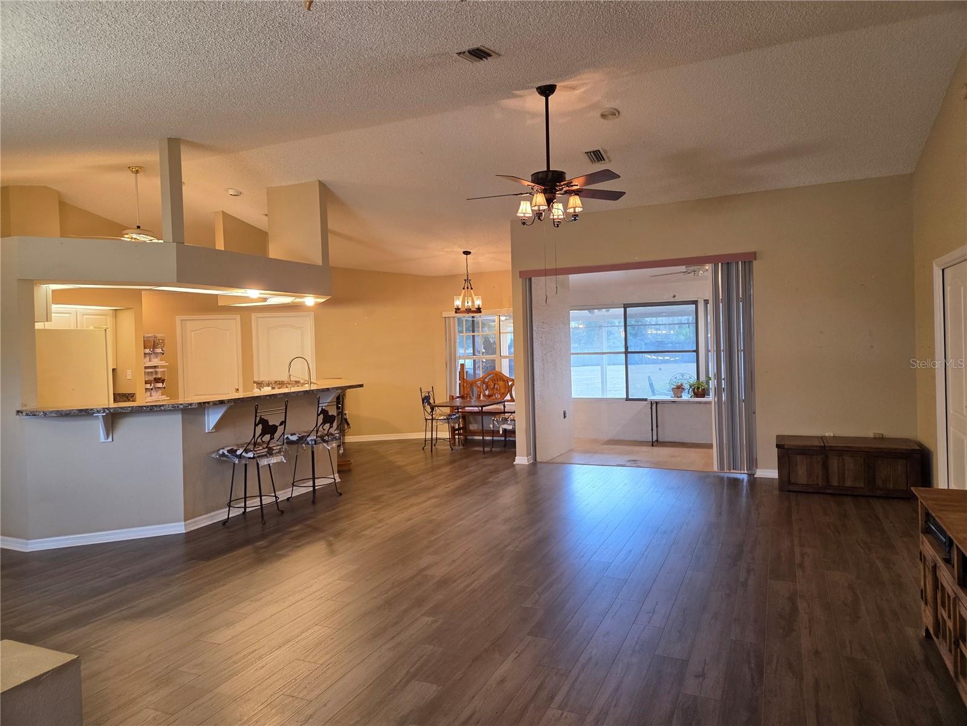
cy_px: 363
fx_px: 643
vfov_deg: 58.9
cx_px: 484
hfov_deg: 73.9
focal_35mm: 23
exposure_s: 1/120
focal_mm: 5.4
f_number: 1.8
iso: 200
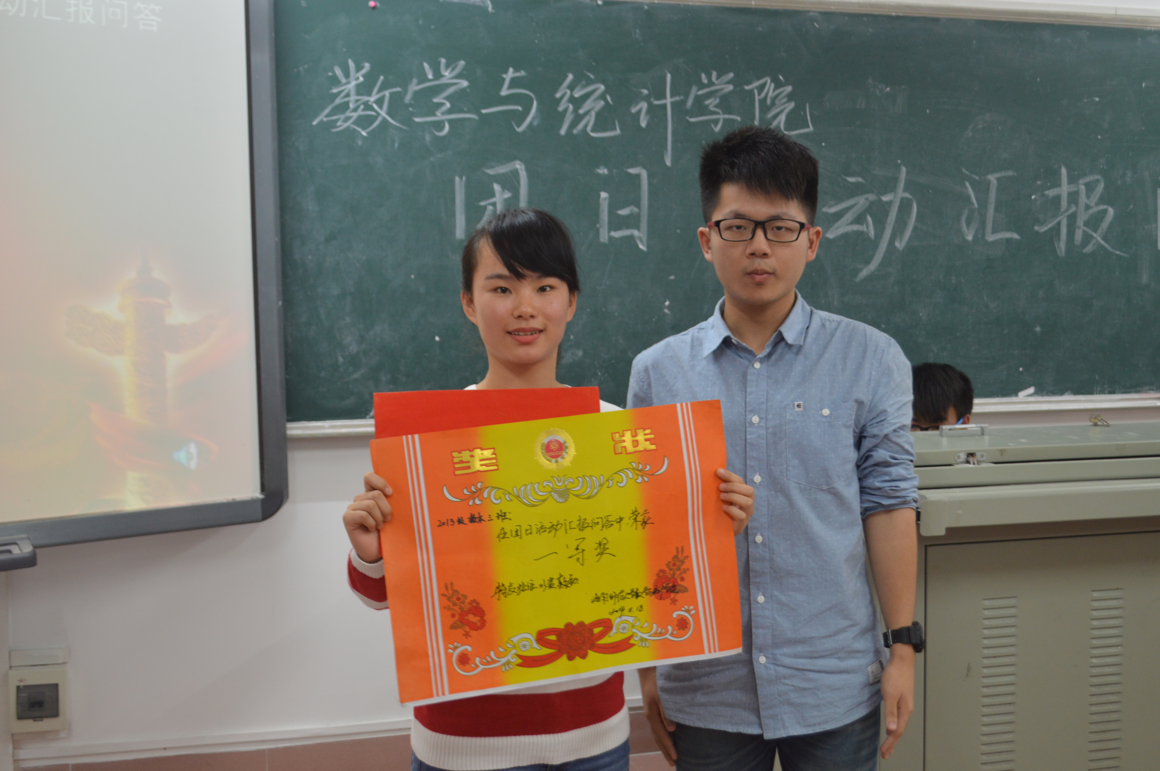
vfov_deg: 29.8
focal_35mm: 45
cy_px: 386
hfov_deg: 43.6
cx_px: 580
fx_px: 1449
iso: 400
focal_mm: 30
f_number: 4.5
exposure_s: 1/15
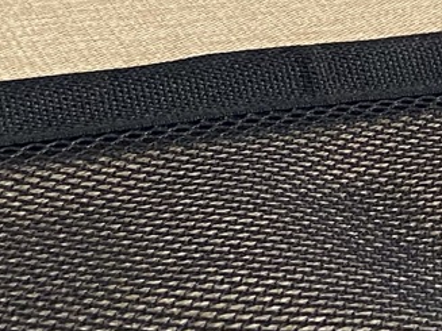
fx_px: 2081
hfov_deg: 11.2
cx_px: 822
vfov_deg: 8.6
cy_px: -349
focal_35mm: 163
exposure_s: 1/60
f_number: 1.8
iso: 200
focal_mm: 4.25
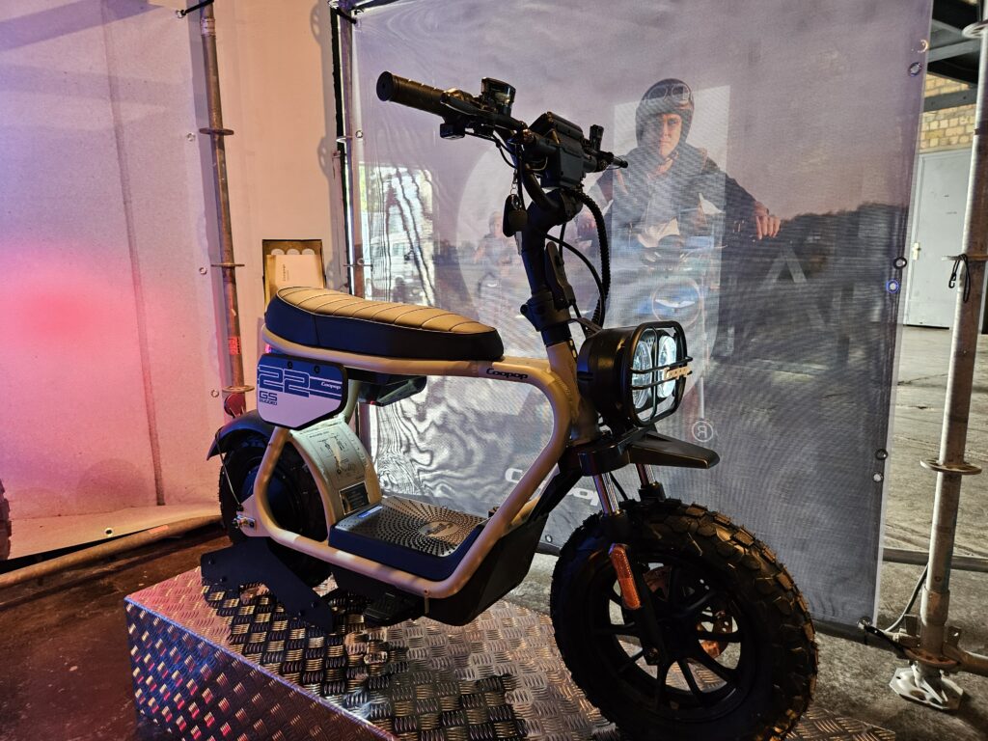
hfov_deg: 73.9
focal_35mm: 23
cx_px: 494
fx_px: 656
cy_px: 370
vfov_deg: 58.9
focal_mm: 5.4
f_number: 1.8
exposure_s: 1/30
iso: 320
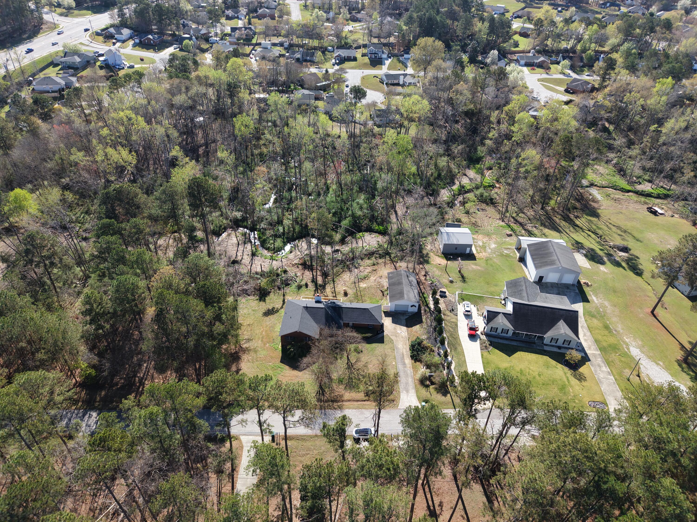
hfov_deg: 71.6
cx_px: 348
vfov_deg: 56.8
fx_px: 483
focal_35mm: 24
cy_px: 261
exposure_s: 1/1000
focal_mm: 8.67
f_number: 1.8
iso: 100
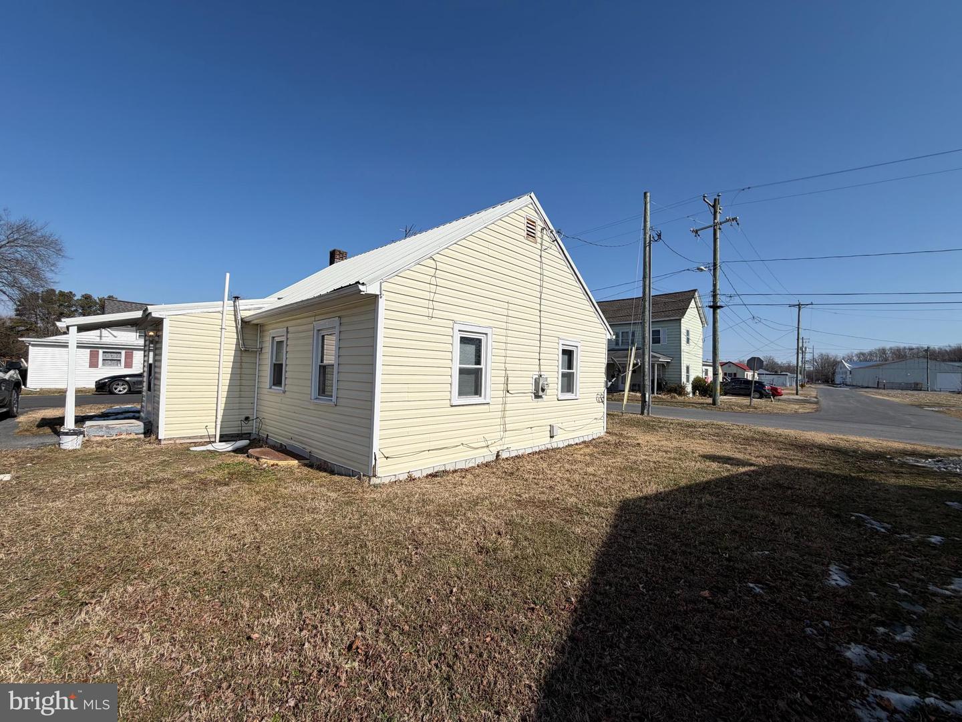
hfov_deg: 102.1
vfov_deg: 85.7
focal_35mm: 14
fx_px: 389
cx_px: 481
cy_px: 361
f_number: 2.2
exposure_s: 1/1572
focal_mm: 2.22
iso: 20
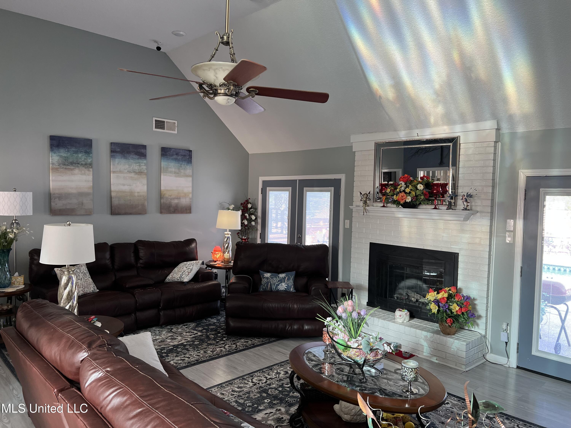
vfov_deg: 53.1
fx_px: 429
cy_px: 214
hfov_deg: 67.3
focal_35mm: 26
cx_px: 286
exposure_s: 1/108
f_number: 1.5
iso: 125
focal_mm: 5.7
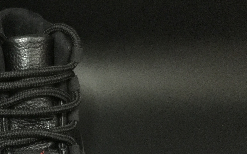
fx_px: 485
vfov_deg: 17.5
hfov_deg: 26.6
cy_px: 170
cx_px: -14
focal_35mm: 72
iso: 250
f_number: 2.2
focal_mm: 4.15
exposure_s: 1/4
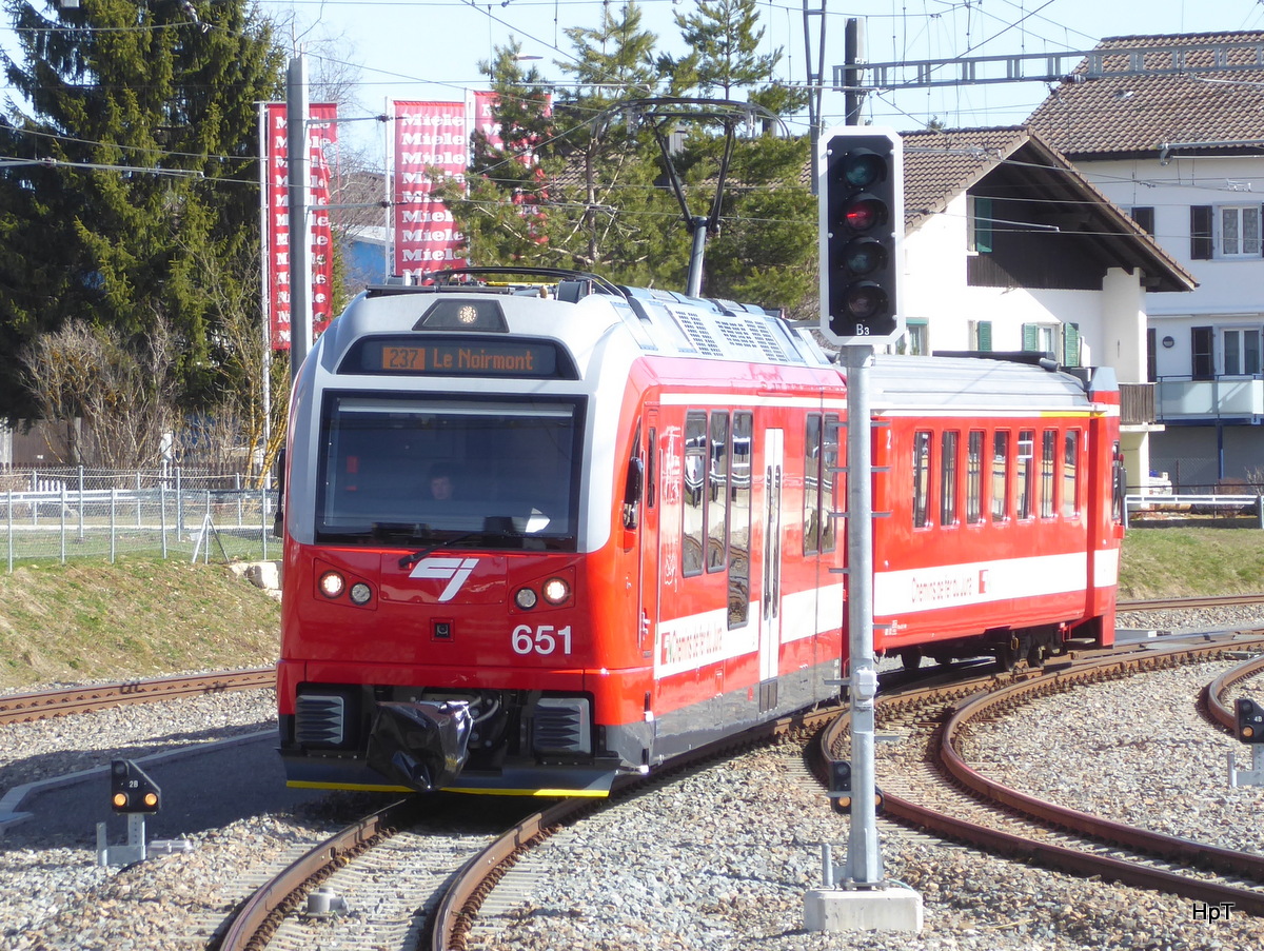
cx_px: 632
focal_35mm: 168
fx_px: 6142
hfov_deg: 11.8
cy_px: 476
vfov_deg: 8.9
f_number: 5.4
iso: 80
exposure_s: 1/160
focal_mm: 27.1
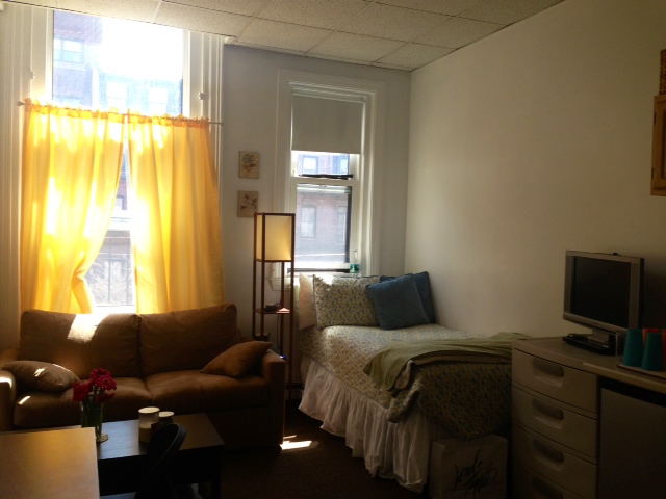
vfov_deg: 42.9
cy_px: 250
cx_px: 333
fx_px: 635
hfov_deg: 55.4
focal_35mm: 33
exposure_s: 1/120
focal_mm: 4.13
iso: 64
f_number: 2.4
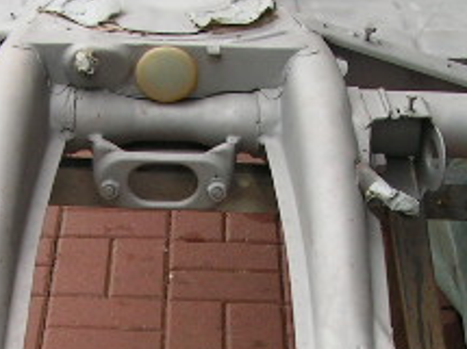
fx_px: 1524
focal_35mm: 113
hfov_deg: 17.4
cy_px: 290
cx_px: 198
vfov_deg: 13.0
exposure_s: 1/40
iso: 50
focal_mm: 6.3
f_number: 4
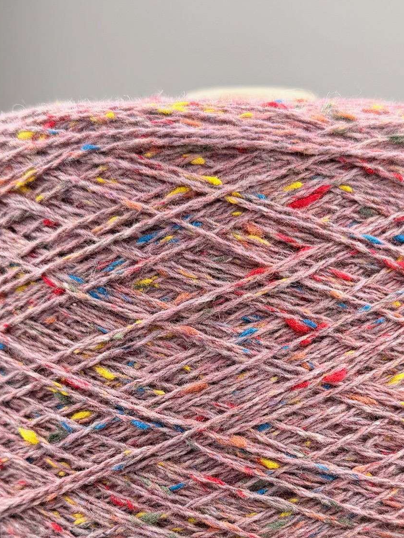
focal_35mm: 44
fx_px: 685
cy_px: 407
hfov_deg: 32.7
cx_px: 257
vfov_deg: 41.6
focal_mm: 6.76
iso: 100
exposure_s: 1/888
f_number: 1.78
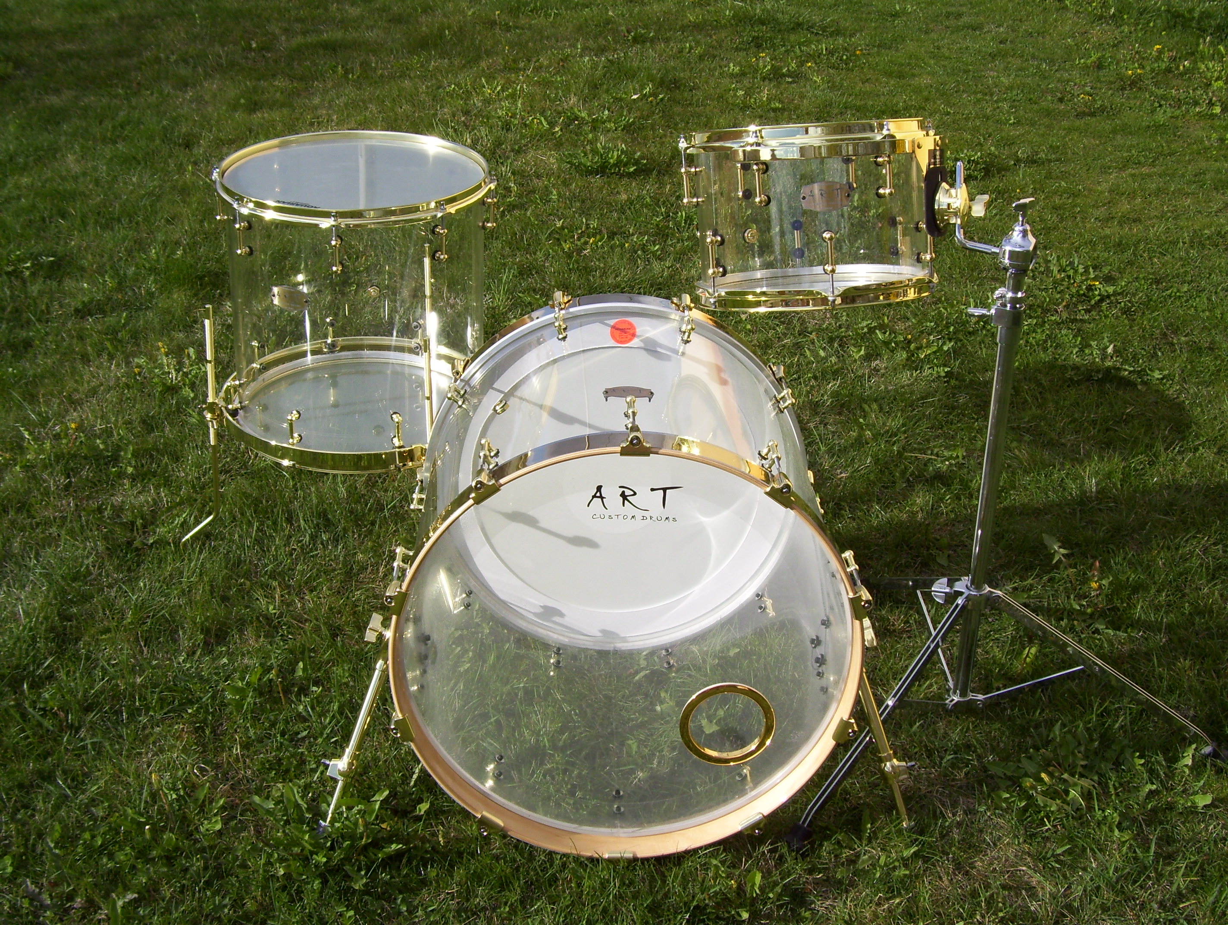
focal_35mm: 45
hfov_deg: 42.0
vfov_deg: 32.3
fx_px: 1599
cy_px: 462
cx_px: 614
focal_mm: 7.6
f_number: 5.6
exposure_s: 1/640
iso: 80
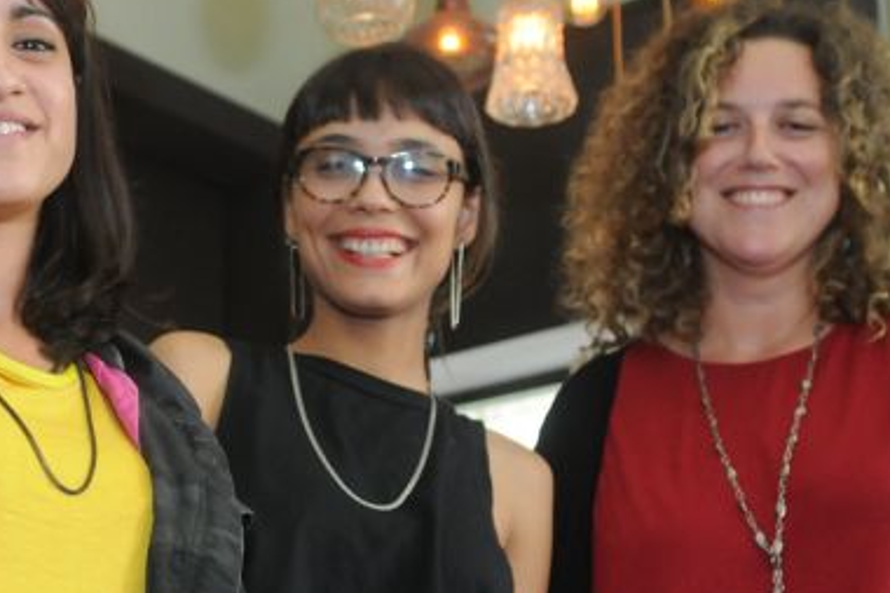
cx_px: 255
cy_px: 499
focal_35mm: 71
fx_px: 1754
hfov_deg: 28.2
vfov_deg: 18.9
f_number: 2.8
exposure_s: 1/100
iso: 1000
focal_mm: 20
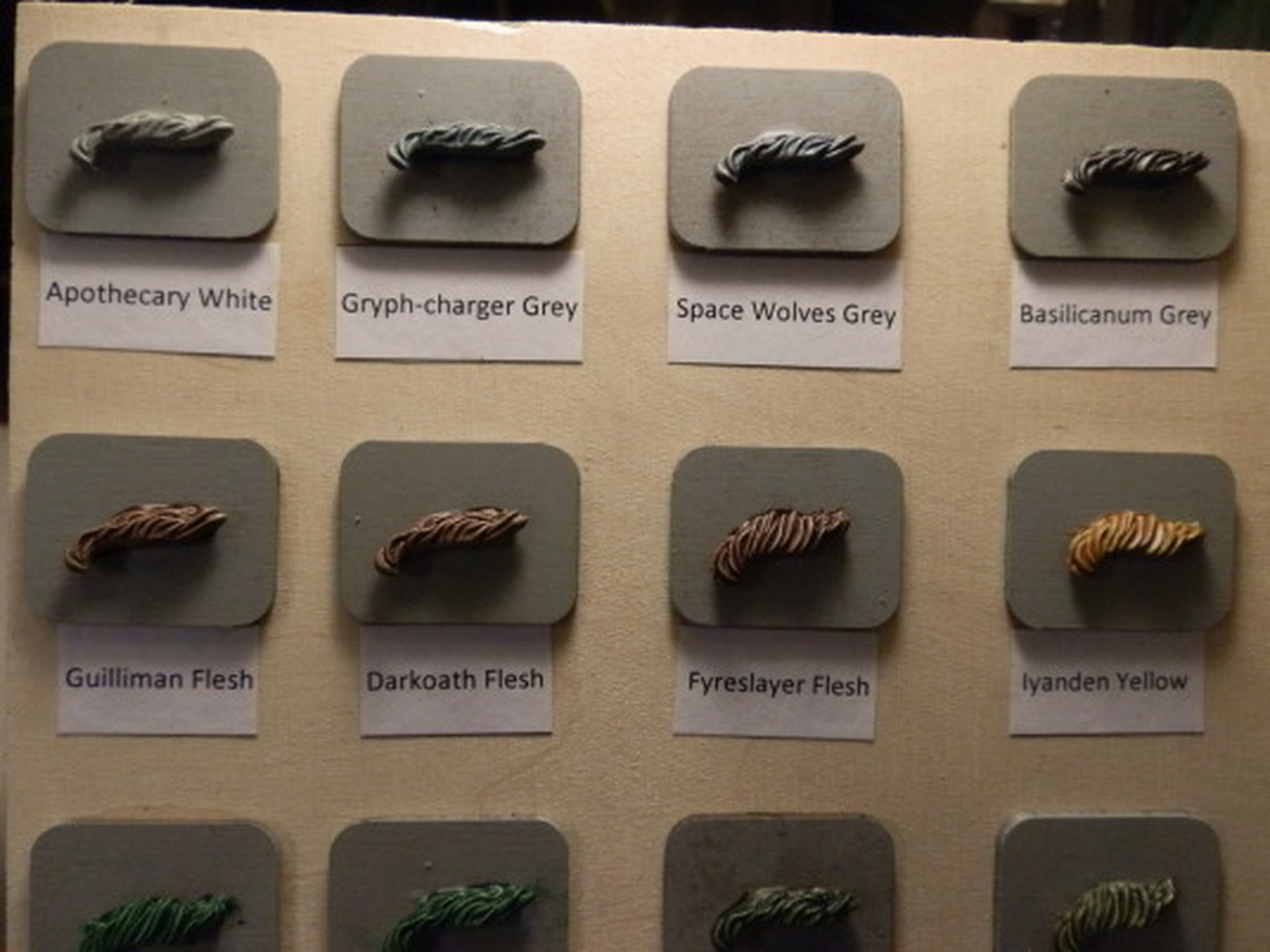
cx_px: 635
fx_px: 1027
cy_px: 476
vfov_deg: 49.7
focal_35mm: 28
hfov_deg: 63.4
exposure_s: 1/250
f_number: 3.1
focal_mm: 5
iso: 400
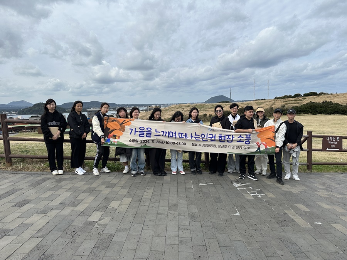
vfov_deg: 56.8
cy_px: 130
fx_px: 241
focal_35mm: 24
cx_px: 174
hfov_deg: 71.6
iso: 80
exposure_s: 1/4348
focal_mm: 6.86
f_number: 1.78
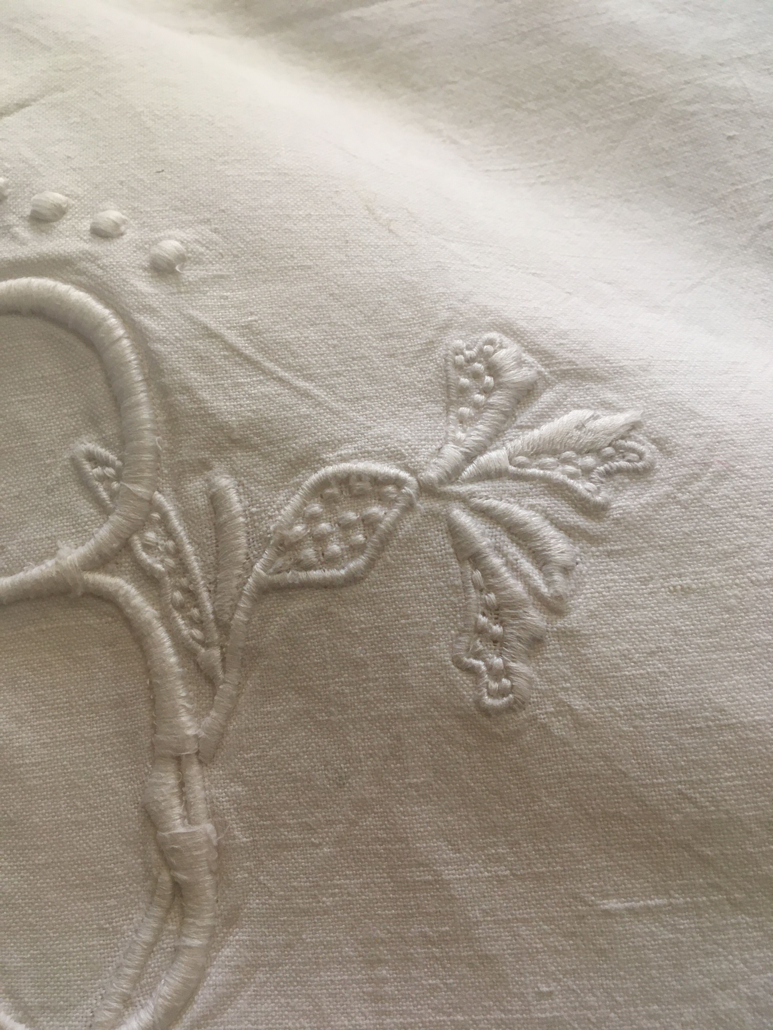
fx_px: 863
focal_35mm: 29
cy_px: 515
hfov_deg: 48.2
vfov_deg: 61.7
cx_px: 386
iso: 100
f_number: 2.2
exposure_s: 1/33
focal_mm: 4.15
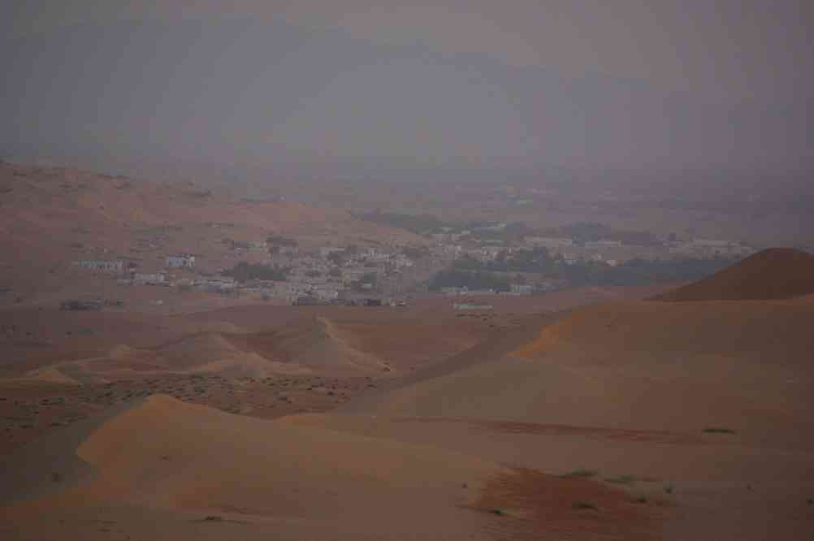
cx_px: 407
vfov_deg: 3.7
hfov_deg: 5.5
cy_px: 270
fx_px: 8471
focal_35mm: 375
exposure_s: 1/500
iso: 800
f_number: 6.3
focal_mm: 250
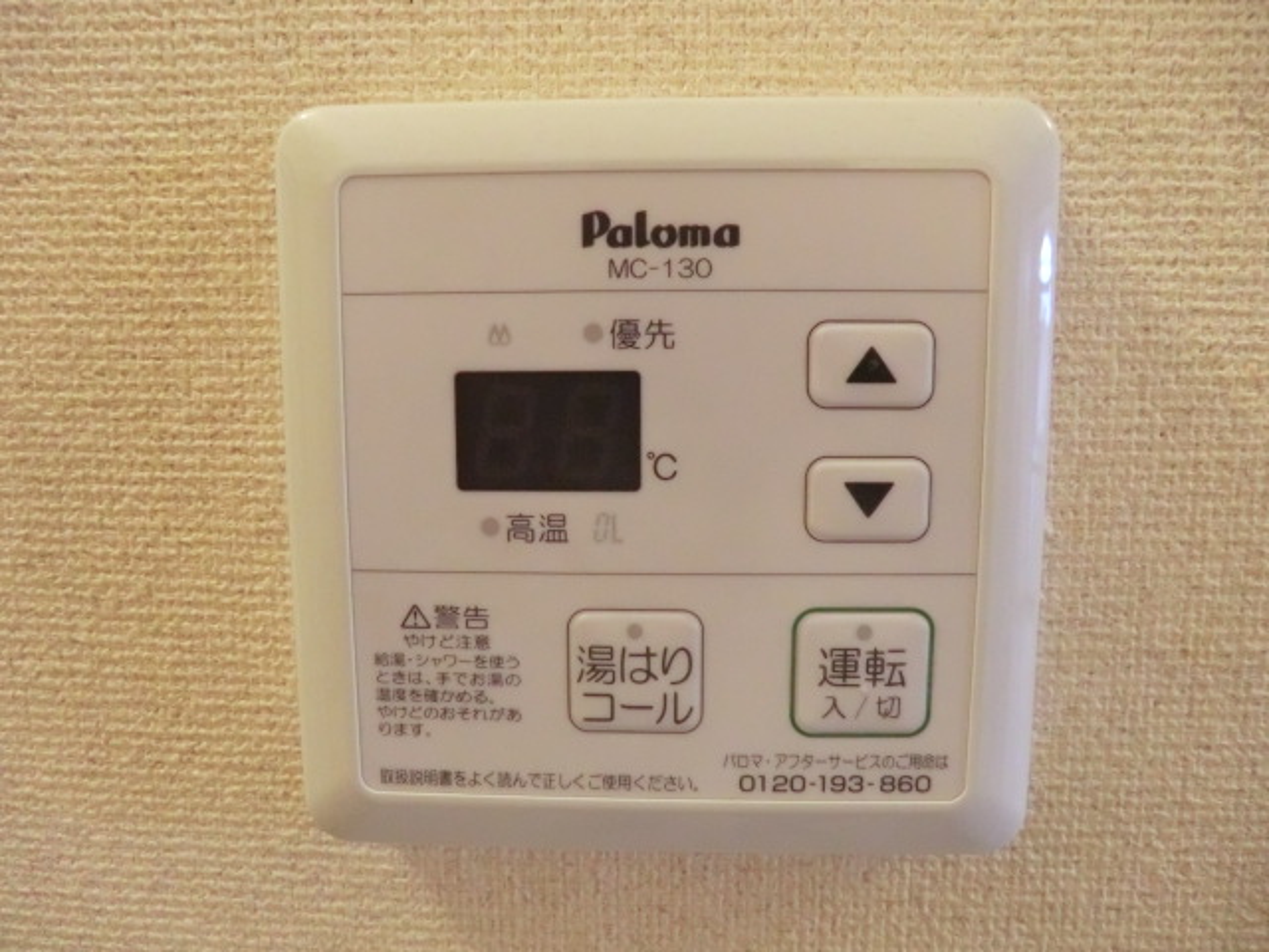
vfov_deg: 56.8
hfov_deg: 71.6
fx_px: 880
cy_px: 476
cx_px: 634
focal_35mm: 24
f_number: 3.2
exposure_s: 1/40
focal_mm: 4.3
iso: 800
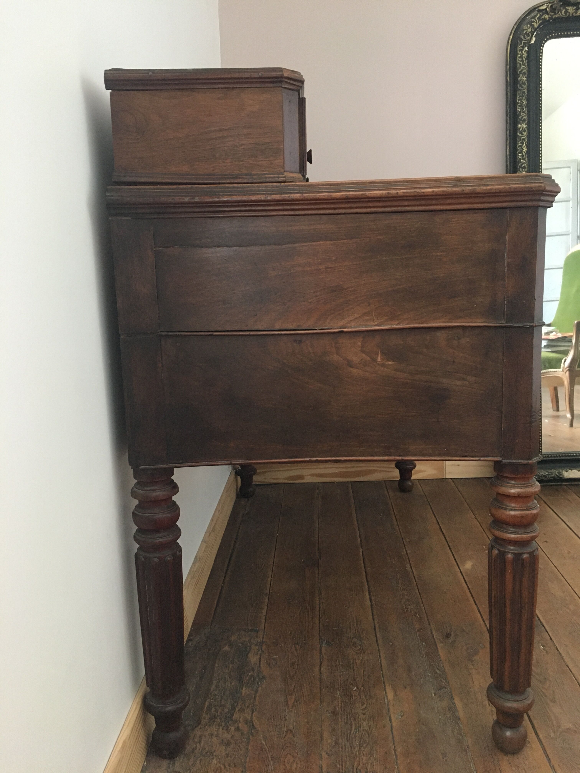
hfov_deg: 48.2
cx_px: 290
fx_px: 648
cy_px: 386
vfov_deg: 61.7
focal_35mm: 29
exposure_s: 1/33
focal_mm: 4.15
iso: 200
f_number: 2.2
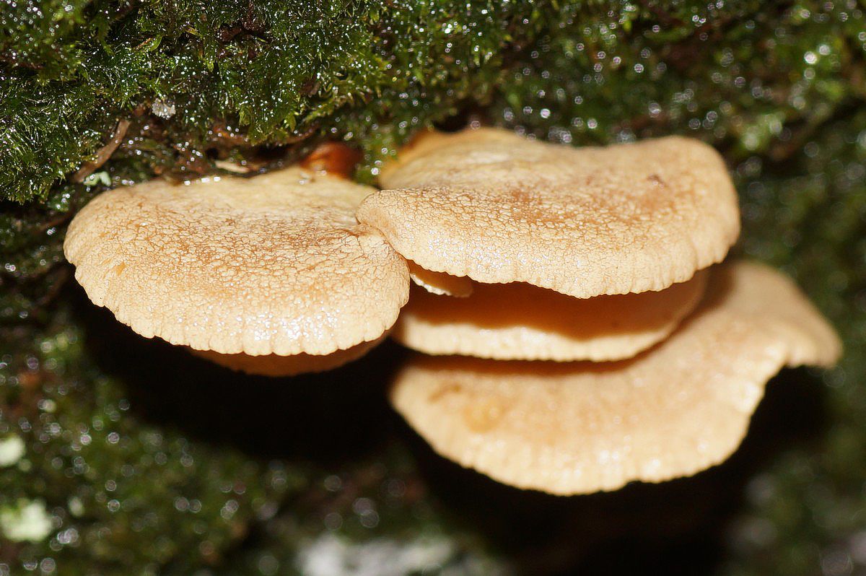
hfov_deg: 7.6
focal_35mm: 270
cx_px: 433
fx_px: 6490
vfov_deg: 5.1
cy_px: 288
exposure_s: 1/60
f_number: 7.1
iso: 125
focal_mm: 90
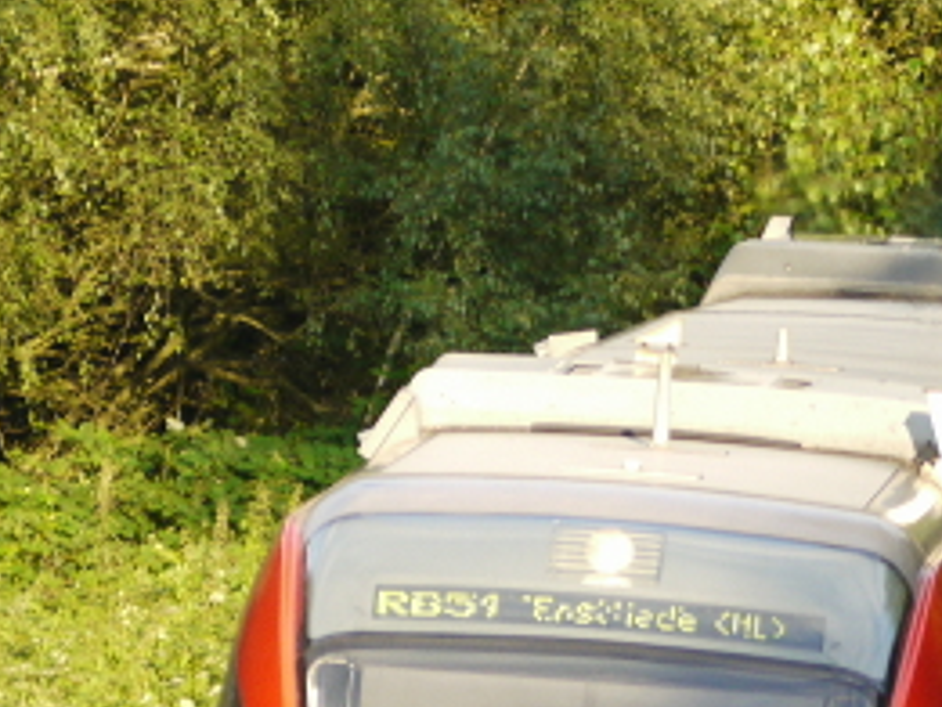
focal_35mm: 1227
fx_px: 33406
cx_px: 476
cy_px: 678
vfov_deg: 1.2
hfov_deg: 1.6
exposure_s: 1/400
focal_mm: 200
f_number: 5.6
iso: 400
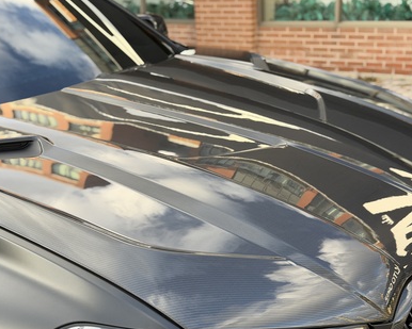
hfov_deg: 36.6
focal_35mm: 51
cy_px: 163
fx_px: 622
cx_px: 193
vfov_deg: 29.7
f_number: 1.78
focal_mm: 6.76
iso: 50
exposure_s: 1/223
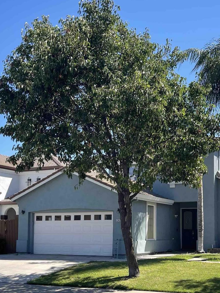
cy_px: 196
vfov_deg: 38.5
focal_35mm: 49
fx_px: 415
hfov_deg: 29.4
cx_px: 150
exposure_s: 1/1976
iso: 32
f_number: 1.6
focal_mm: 5.1
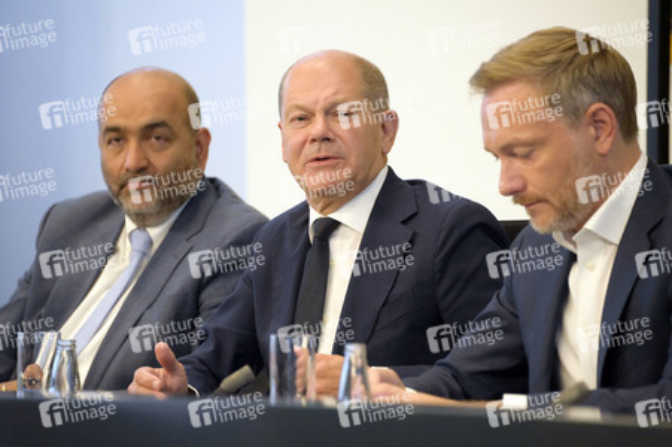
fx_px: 4663
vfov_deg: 5.5
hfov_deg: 8.2
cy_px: 224
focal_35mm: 250
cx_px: 336
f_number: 5.6
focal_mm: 250
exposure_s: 1/320
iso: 8000
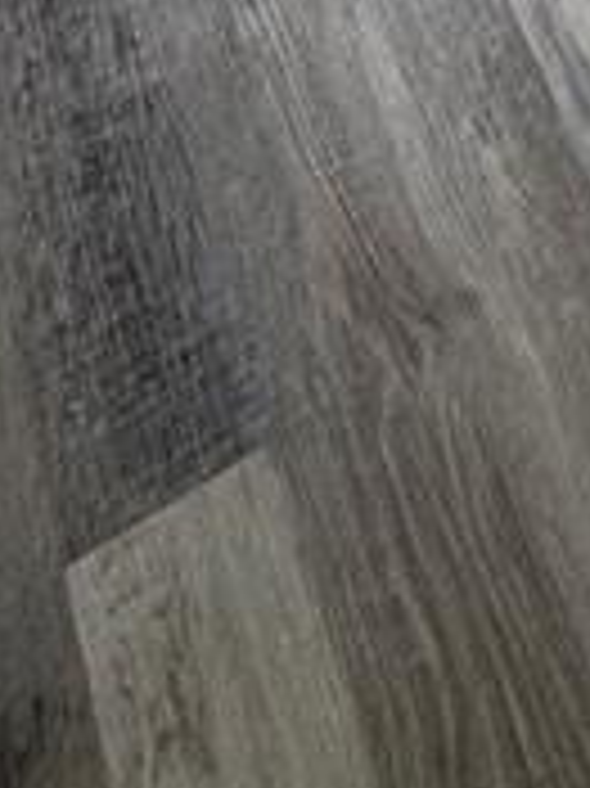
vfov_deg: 11.4
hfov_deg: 13.7
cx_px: 1076
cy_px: -1590
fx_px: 2184
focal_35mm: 96
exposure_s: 1/99
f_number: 2.2
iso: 160
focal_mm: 2.22
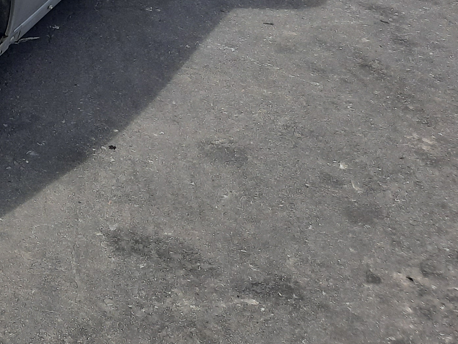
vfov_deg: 18.8
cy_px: -113
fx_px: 953
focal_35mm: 72
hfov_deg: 23.4
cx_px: -164
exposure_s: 1/1101
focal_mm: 4.6
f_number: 2
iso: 32
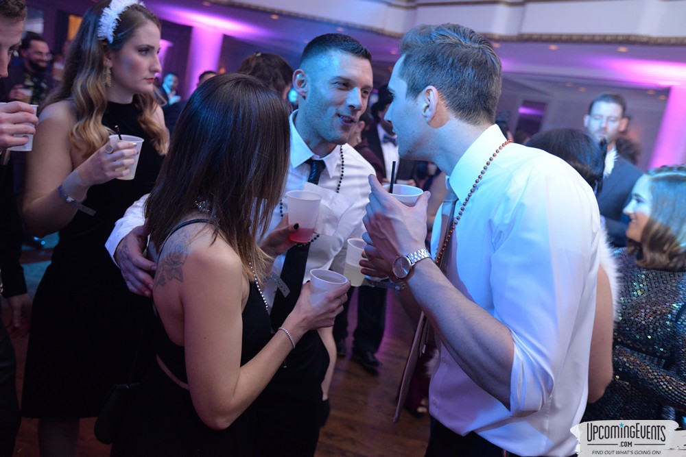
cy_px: 228
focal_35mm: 30
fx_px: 572
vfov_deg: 43.6
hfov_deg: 61.9
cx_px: 343
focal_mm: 30
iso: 2000
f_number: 4
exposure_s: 1/60
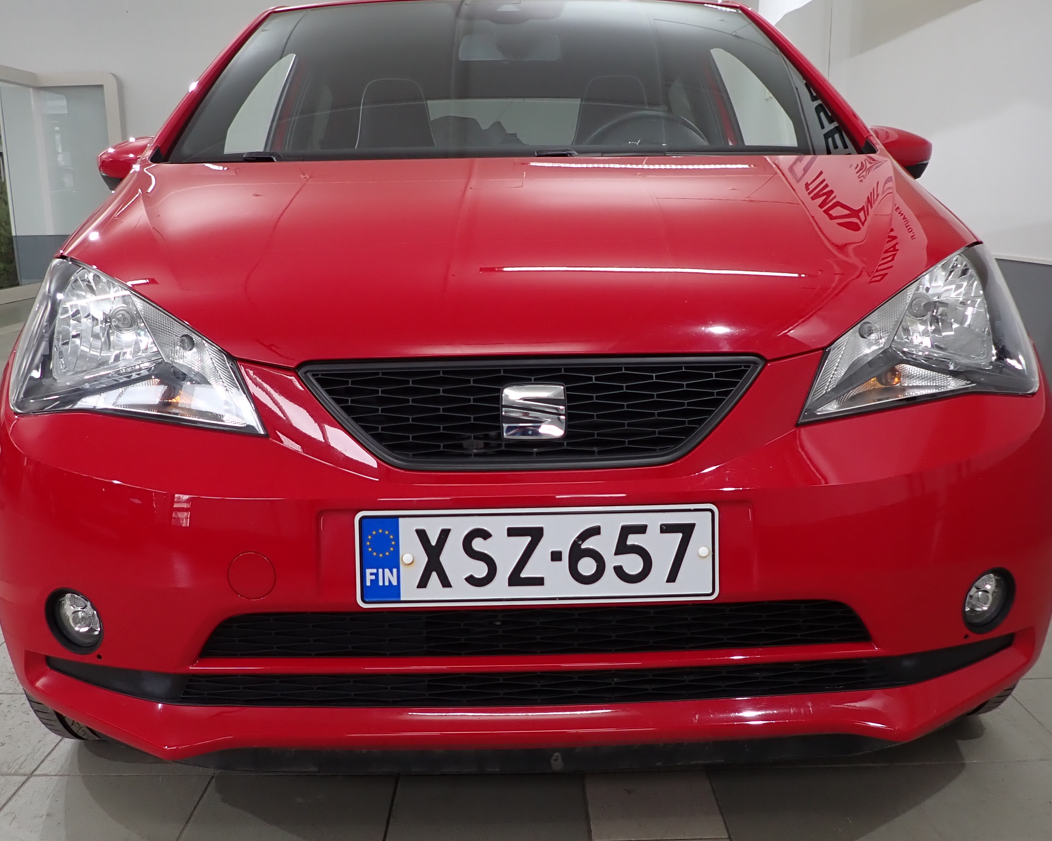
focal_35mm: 34
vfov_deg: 43.4
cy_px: 418
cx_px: 527
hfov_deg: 52.8
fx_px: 1059
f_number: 2
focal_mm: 4.5
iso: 125
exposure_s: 1/60
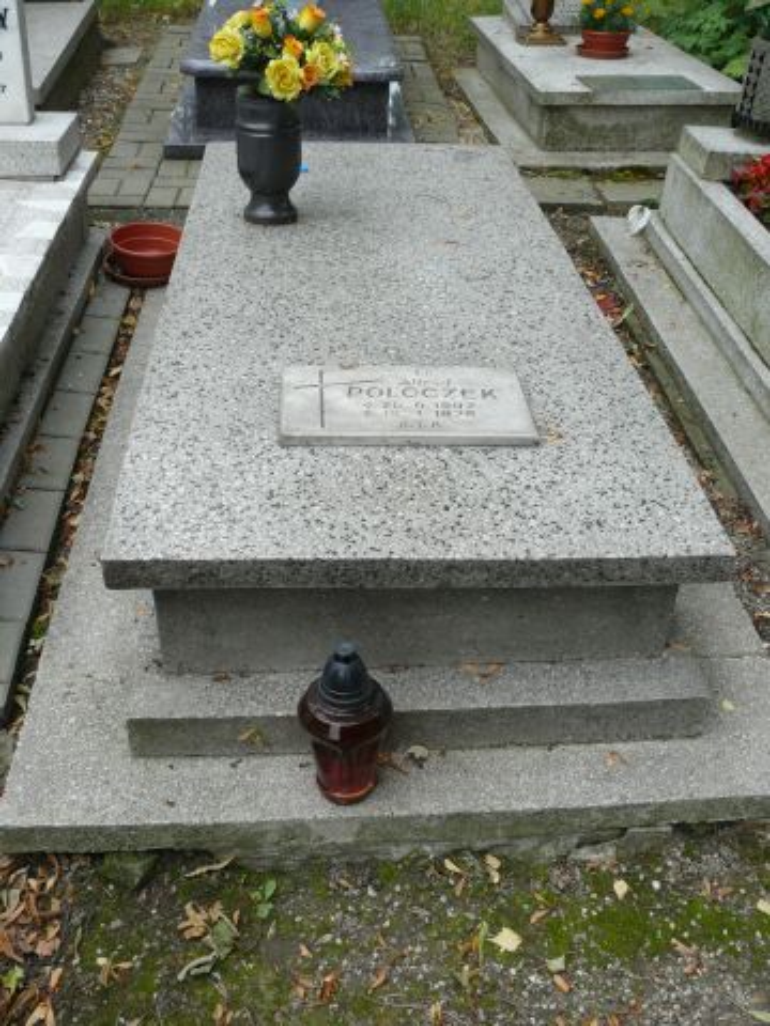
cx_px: 385
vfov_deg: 52.6
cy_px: 513
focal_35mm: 35
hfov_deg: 40.7
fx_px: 1038
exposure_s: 1/200
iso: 100
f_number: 4
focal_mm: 7.4
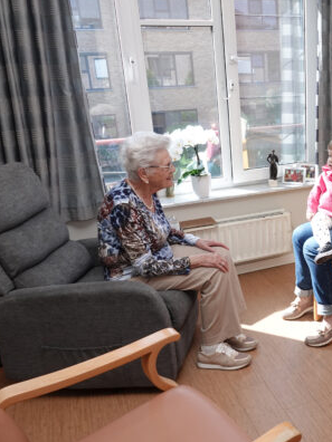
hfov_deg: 37.7
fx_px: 448
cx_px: 305
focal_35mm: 35
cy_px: 221
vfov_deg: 52.6
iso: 400
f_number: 3.2
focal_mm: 8.8
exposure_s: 1/250
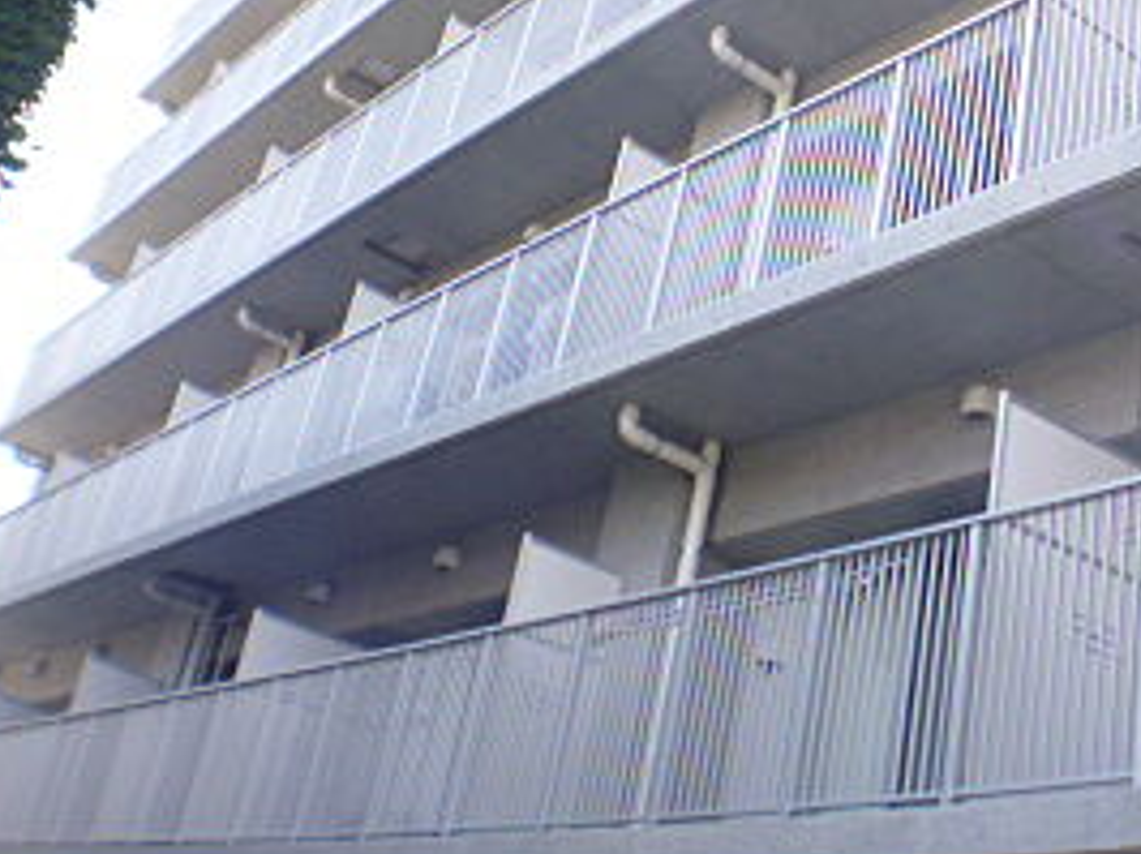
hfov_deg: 24.5
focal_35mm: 77
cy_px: -13
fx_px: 2536
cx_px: 1051
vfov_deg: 18.6
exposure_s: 1/200
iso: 100
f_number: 2.9
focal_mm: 5.7
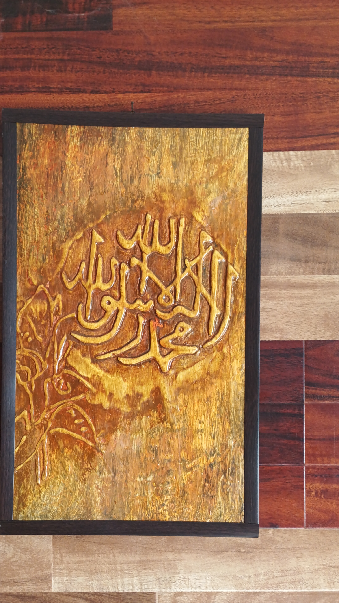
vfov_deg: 61.0
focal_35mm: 32
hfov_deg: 36.5
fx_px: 511
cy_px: 311
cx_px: 135
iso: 593
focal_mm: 4.26
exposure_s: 1/25
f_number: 1.8
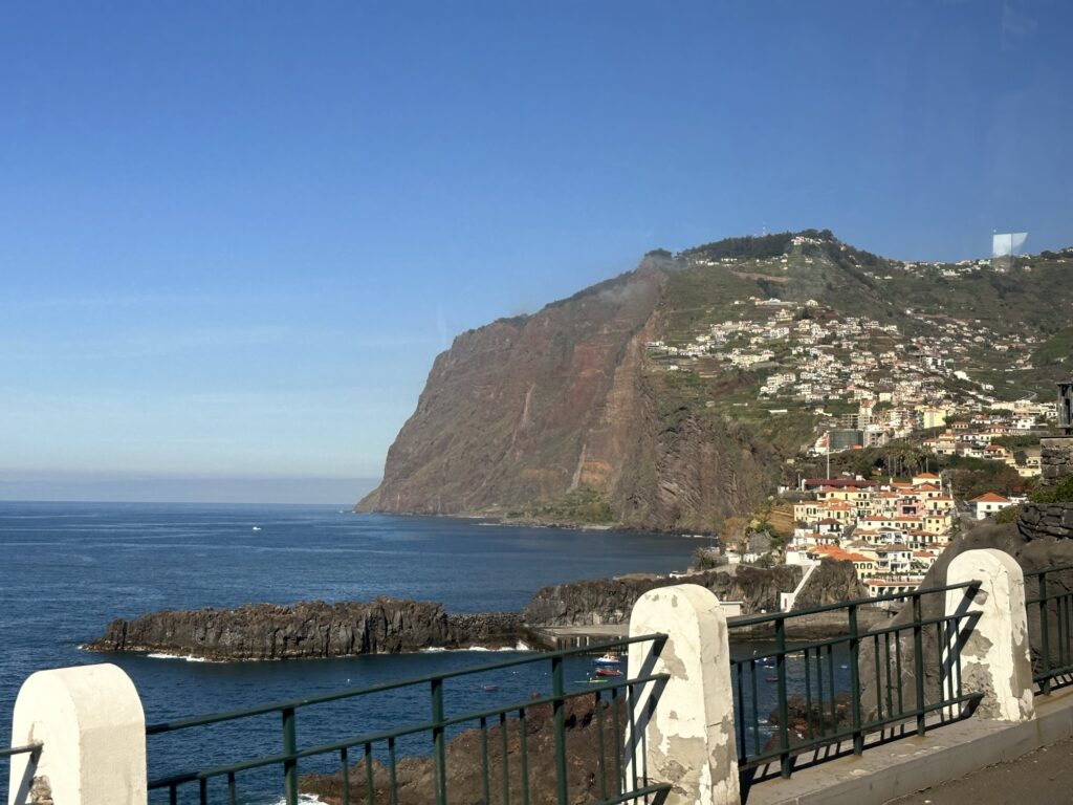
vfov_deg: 30.3
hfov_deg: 39.7
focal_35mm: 48
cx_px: 536
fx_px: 1488
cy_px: 402
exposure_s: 1/3257
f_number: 1.78
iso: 64
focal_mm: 6.86
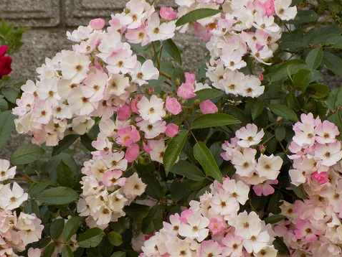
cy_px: 128
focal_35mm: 169
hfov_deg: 11.7
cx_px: 171
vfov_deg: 8.8
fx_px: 1670
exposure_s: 1/40
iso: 80
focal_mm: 29.9
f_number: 5.3
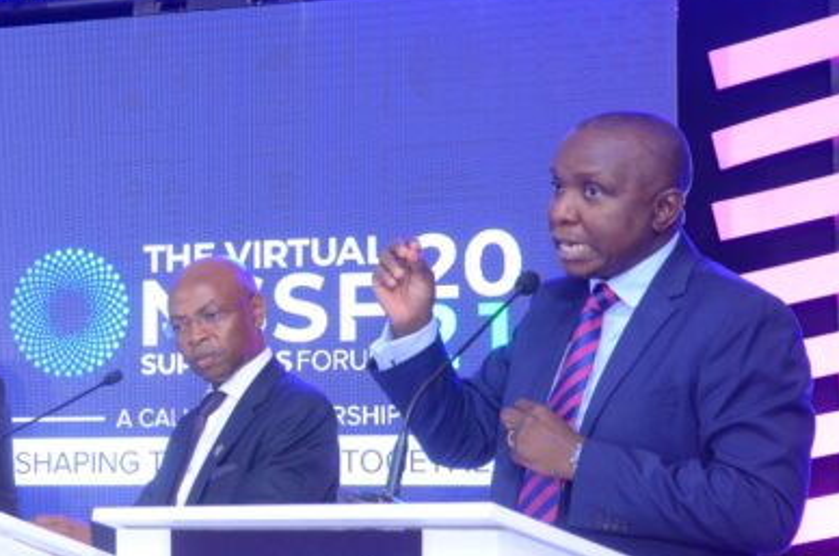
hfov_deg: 19.9
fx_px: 2349
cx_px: 82
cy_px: 309
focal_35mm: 101
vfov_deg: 13.5
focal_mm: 34
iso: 800
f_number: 4.2
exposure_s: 1/100
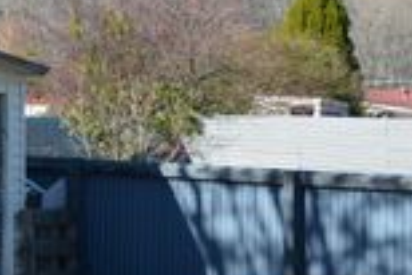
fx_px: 1415
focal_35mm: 124
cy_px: 41
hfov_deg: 16.0
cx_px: -72
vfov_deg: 11.1
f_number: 8
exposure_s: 1/250
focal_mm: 27
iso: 140
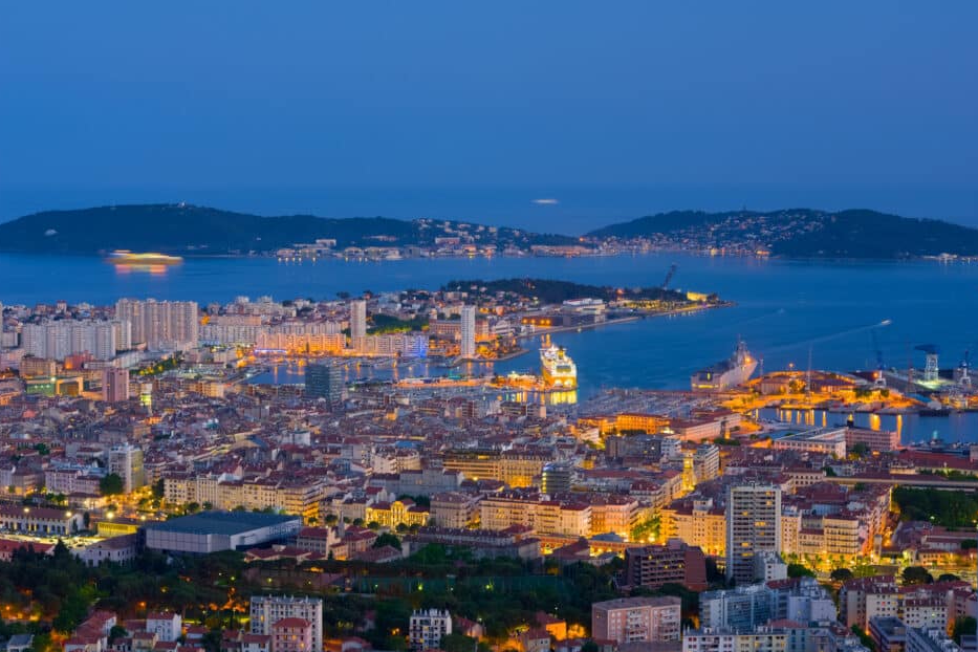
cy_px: 328
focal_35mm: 86
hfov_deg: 23.6
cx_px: 487
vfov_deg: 15.9
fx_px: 2336
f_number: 5.6
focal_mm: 85
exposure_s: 6
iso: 100
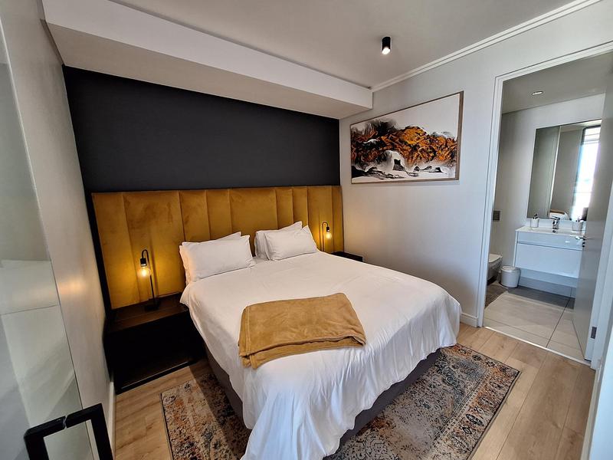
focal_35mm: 13
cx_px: 306
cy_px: 230
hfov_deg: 106.2
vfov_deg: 89.9
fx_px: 230
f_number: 2.2
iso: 160
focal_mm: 1.74
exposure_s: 1/50
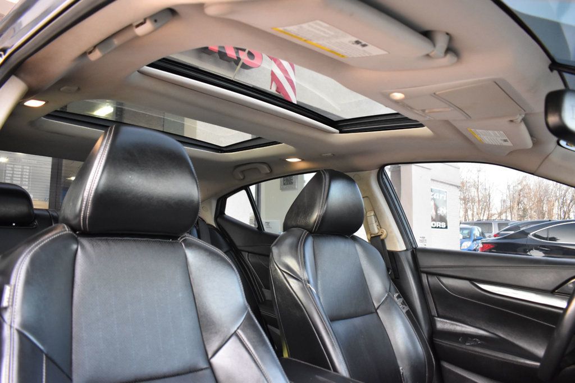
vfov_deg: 47.9
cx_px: 288
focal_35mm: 27
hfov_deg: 67.4
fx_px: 431
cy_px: 192
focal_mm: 18
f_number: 4
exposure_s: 1/125
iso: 1800
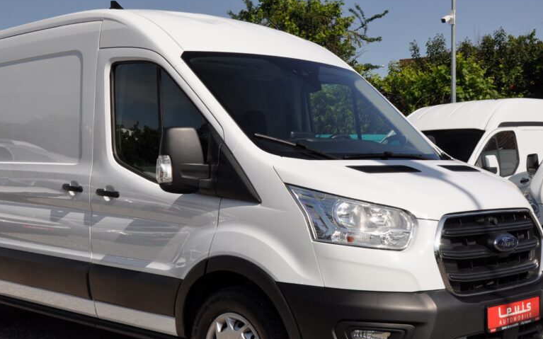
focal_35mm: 53
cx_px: 224
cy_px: 185
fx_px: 784
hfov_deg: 38.1
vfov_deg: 24.4
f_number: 11
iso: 500
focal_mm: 26
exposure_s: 1/500
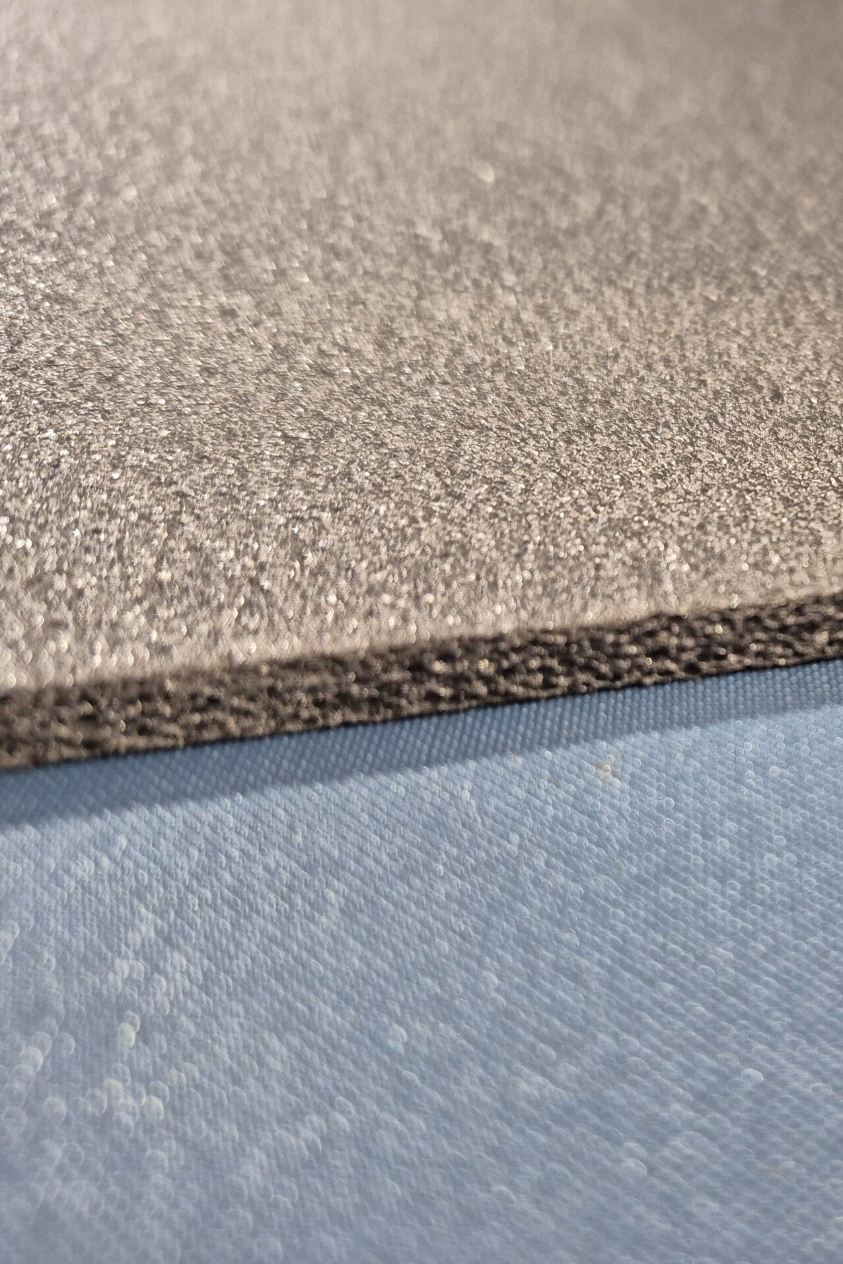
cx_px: 840
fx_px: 1124
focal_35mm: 32
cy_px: 633
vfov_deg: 58.7
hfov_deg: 36.9
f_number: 1.8
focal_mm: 5.4
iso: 400
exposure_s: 1/100
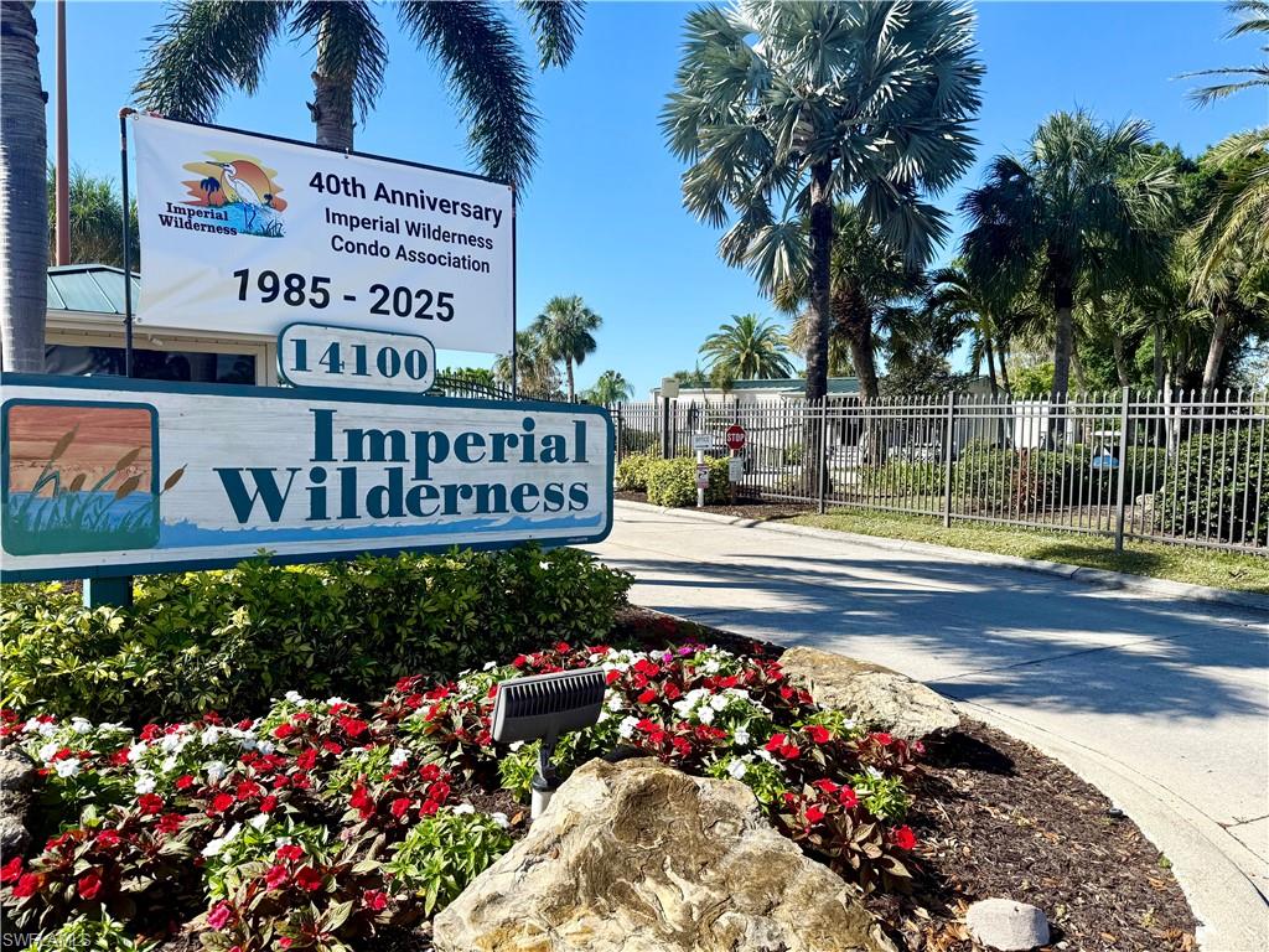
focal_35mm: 24
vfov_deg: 56.8
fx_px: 880
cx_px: 634
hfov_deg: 71.6
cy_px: 476
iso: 80
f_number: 1.78
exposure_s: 1/3279
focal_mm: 6.76
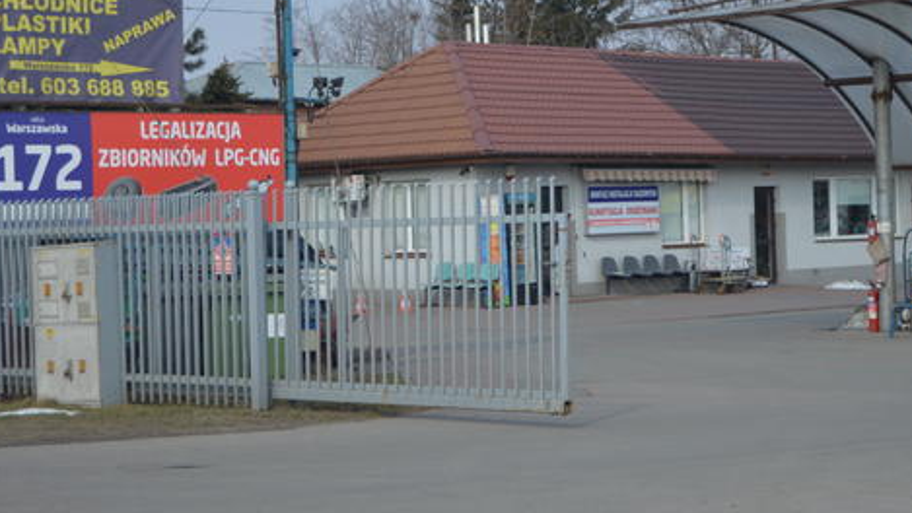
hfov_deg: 24.4
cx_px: 515
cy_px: 187
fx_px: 2104
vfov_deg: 13.9
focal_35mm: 87
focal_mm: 40
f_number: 4.8
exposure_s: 1/500
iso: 100
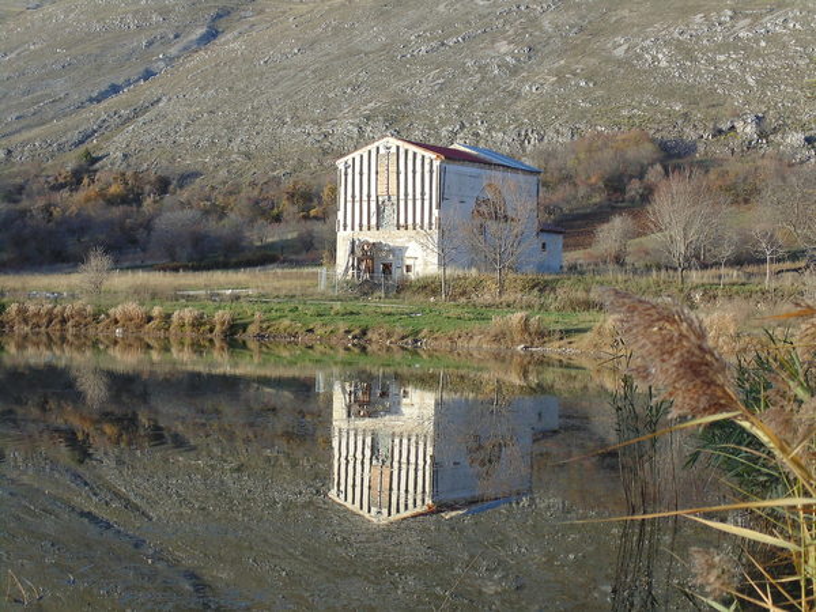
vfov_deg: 22.6
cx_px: 408
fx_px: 1532
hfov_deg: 29.8
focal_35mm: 65
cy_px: 306
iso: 80
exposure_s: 1/200
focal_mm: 11.7
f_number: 4.1
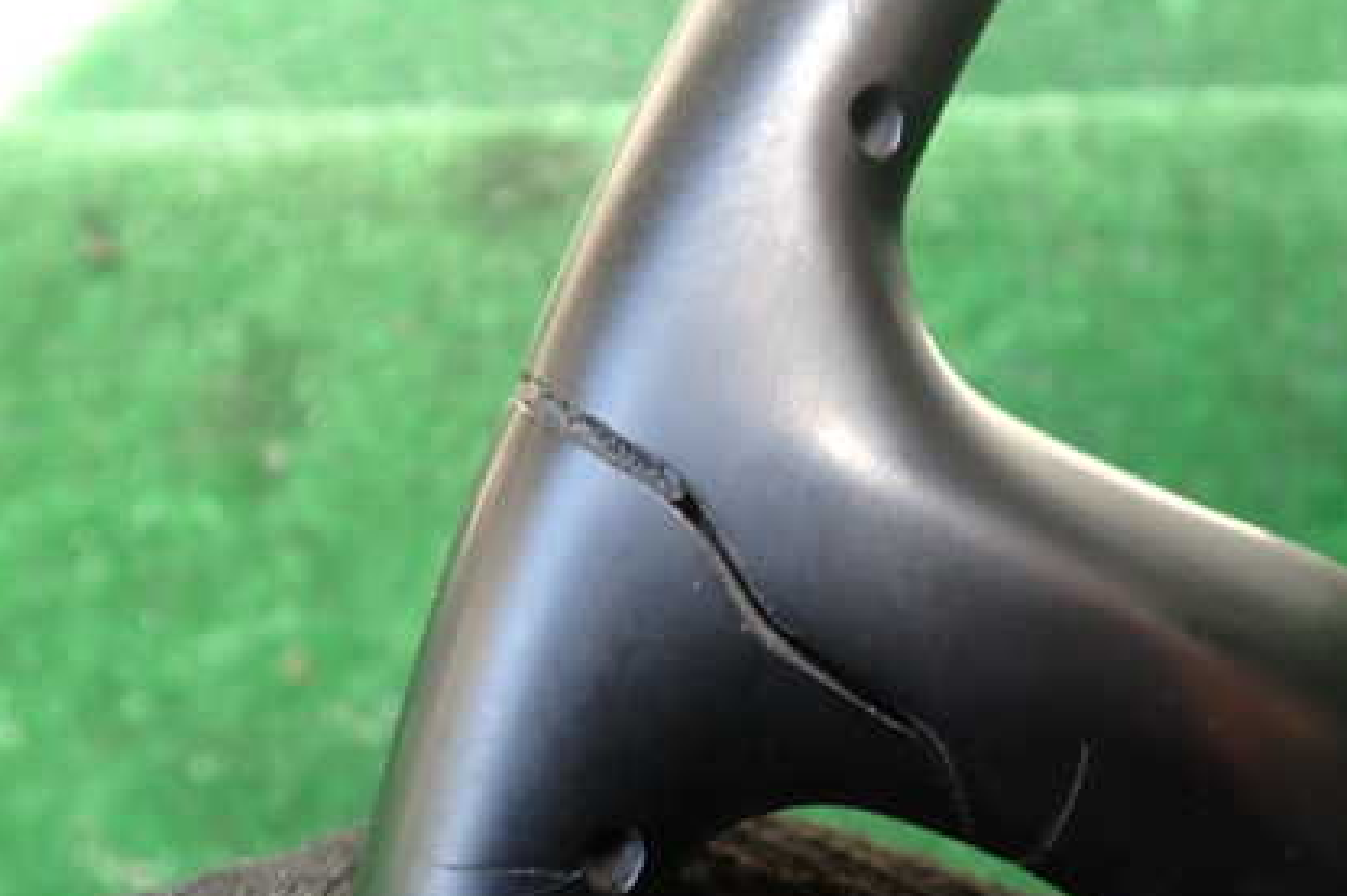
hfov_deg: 43.6
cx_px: 703
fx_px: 1683
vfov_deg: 29.8
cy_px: 482
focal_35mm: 45
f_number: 2.3
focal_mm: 5.4
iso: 125
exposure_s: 1/60
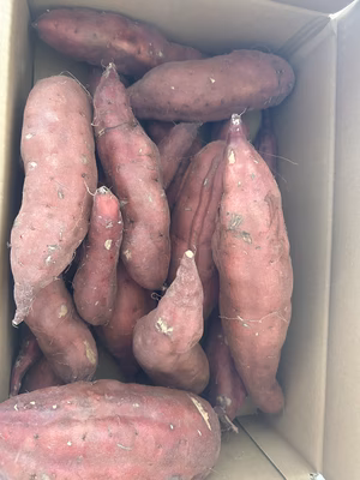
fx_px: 361
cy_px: 240
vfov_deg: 67.3
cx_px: 180
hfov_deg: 53.1
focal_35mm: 26
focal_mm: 5.7
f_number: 1.5
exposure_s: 1/50
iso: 400
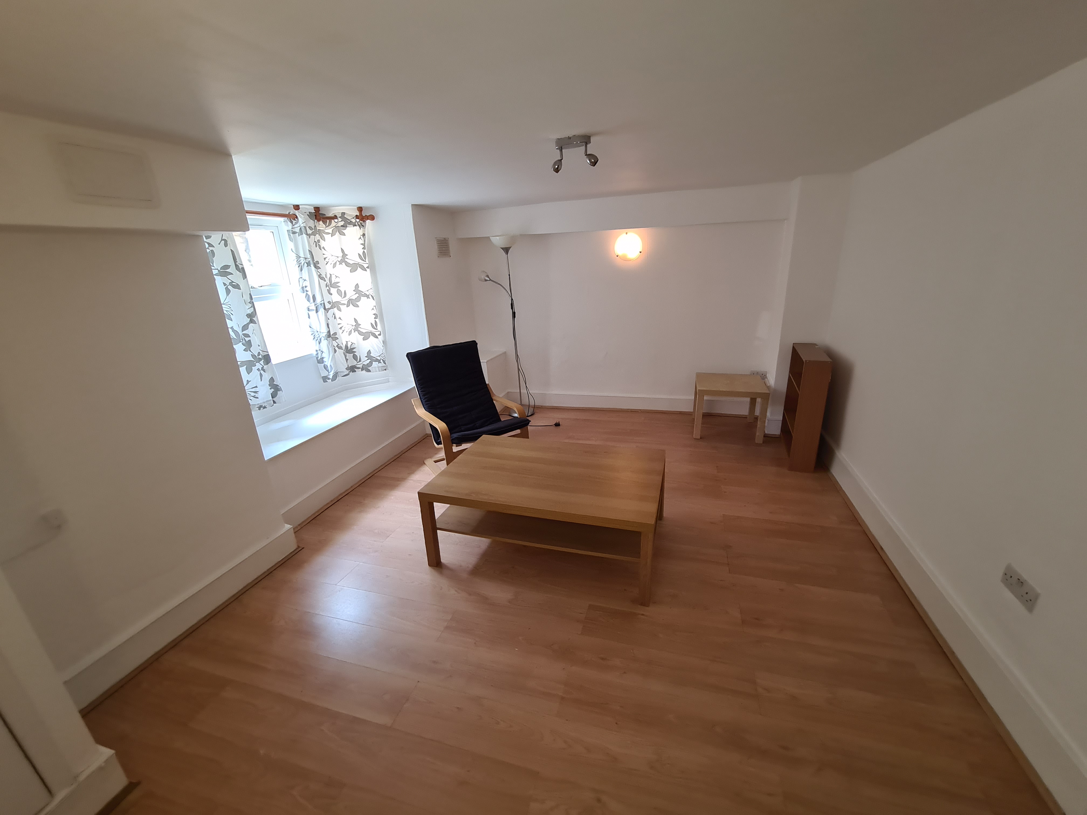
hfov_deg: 106.2
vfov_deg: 89.9
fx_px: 408
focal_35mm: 13
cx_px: 544
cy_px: 408
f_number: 2.2
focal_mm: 2.2
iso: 200
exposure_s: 1/50
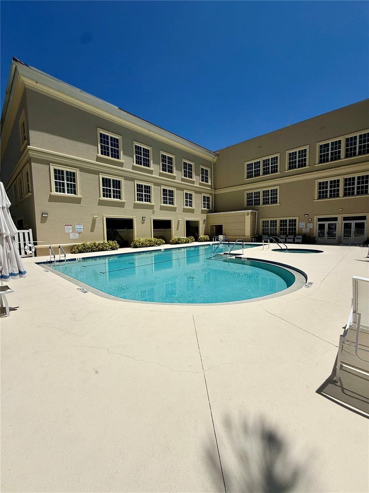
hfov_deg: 85.7
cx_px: 184
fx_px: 199
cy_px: 246
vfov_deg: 102.1
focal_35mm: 14
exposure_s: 1/14706
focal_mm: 2.22
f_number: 2.2
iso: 50
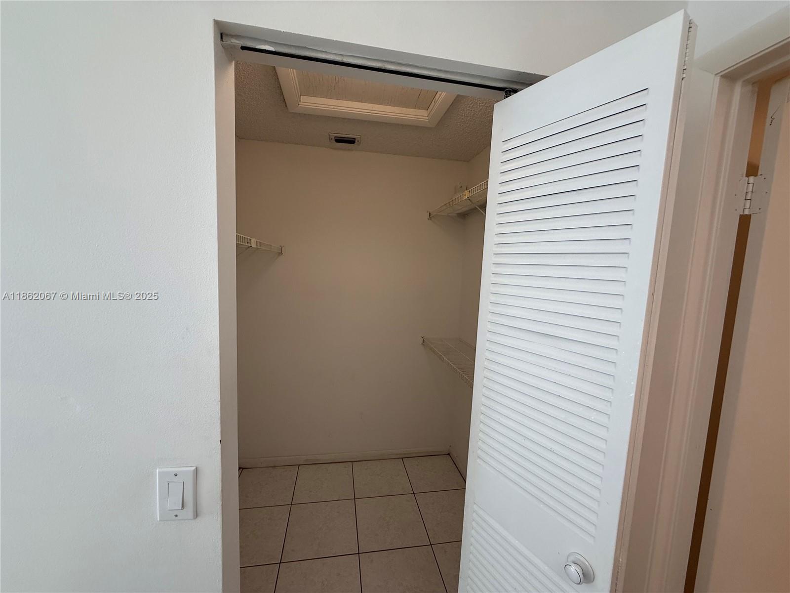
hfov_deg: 102.1
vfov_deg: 85.7
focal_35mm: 14
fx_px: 320
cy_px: 296
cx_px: 395
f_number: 2.2
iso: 125
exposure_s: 1/120
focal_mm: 2.22
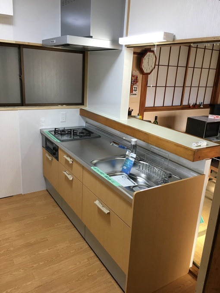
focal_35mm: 29
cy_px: 146
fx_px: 246
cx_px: 110
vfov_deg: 61.7
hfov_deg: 48.2
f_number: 2.2
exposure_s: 1/33
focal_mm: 4.15
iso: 50
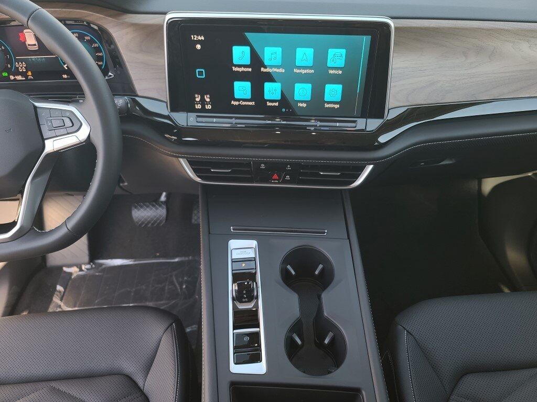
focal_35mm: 25
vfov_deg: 54.9
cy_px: 201
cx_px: 268
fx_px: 388
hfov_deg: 69.4
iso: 64
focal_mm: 7
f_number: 1.8
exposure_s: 1/120
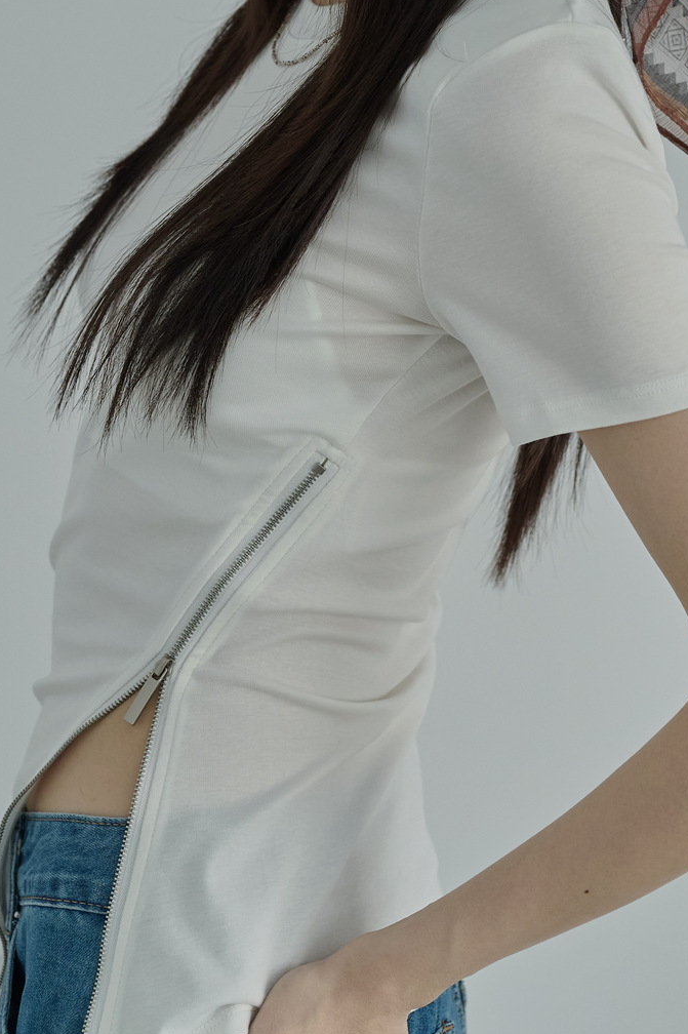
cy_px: 330
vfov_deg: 17.2
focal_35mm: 119
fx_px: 3415
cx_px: 371
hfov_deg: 11.5
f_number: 3.5
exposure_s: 1/125
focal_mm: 50
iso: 800
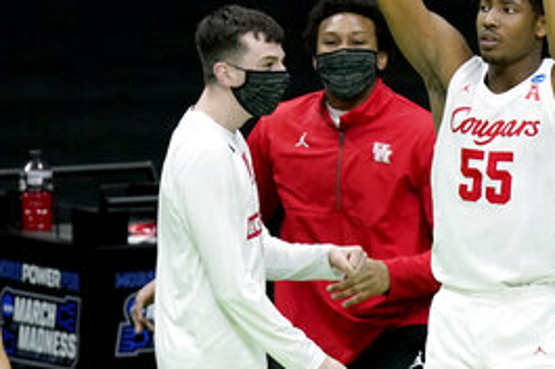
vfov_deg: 1.2
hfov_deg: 1.8
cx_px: 530
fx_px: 17861
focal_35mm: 1160
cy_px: 87
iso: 4000
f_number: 4
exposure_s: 1/1250
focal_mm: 600
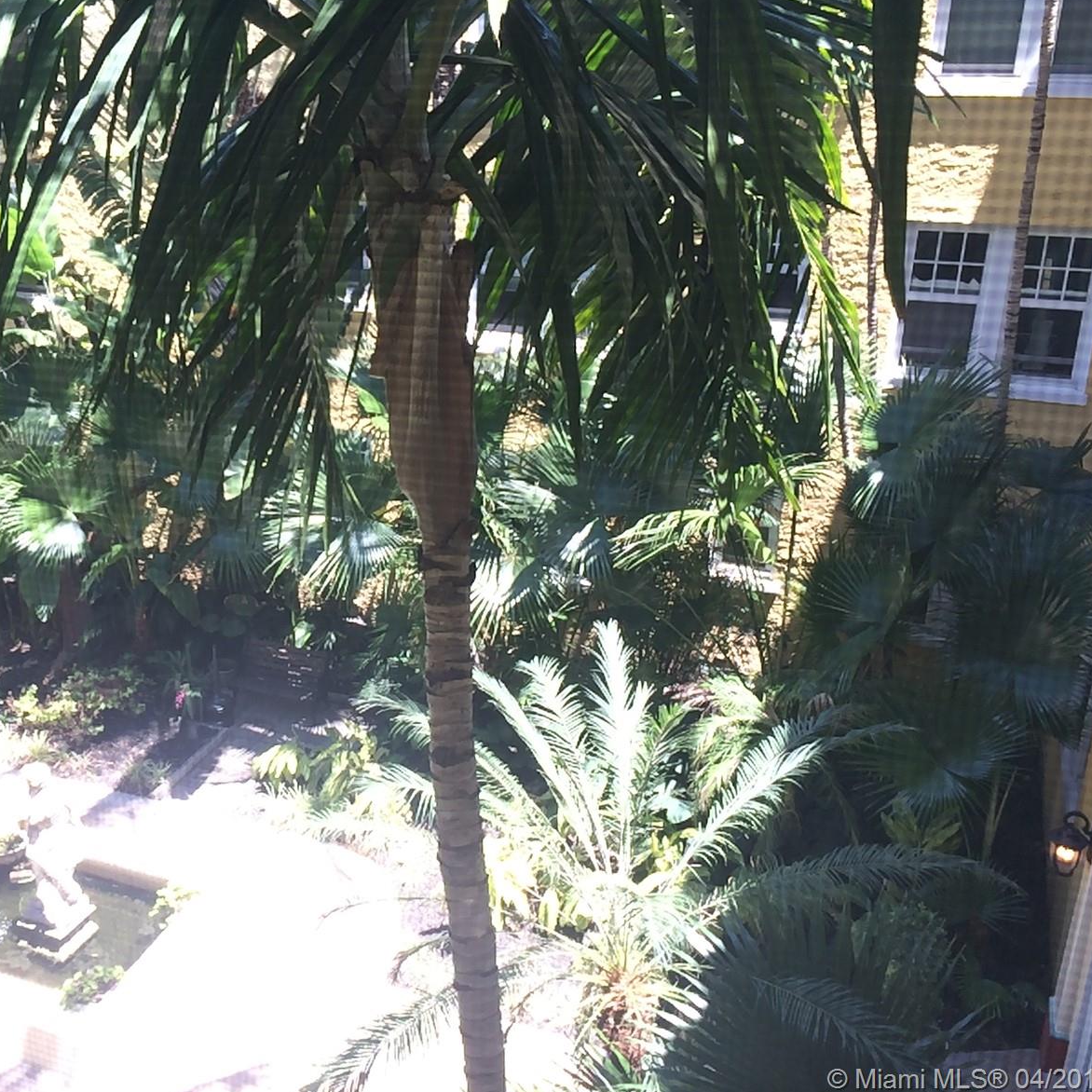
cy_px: 539
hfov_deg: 46.6
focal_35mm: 35
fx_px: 1249
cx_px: 385
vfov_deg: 47.2
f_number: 2.2
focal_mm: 4.15
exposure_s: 1/150
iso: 32
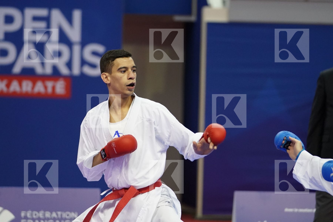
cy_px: 111
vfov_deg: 6.5
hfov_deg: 9.8
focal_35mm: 210
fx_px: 1942
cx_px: 166
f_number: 2.8
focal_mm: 140
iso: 5000
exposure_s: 1/1000
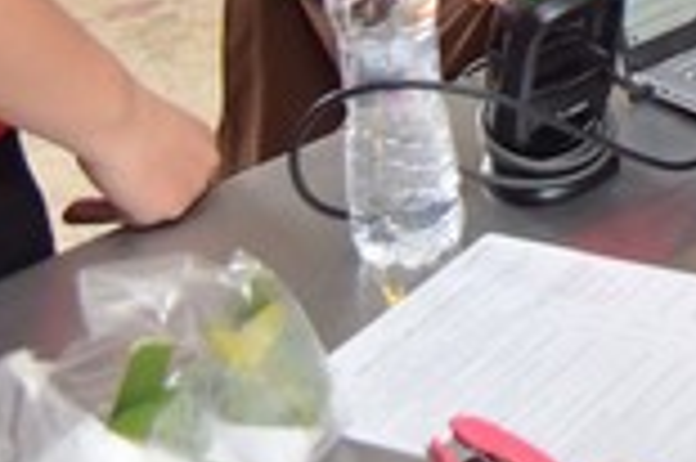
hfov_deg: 14.1
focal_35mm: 134
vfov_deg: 9.6
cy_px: -446
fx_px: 2588
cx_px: 1127
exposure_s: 1/160
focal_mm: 32
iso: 800
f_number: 4.5
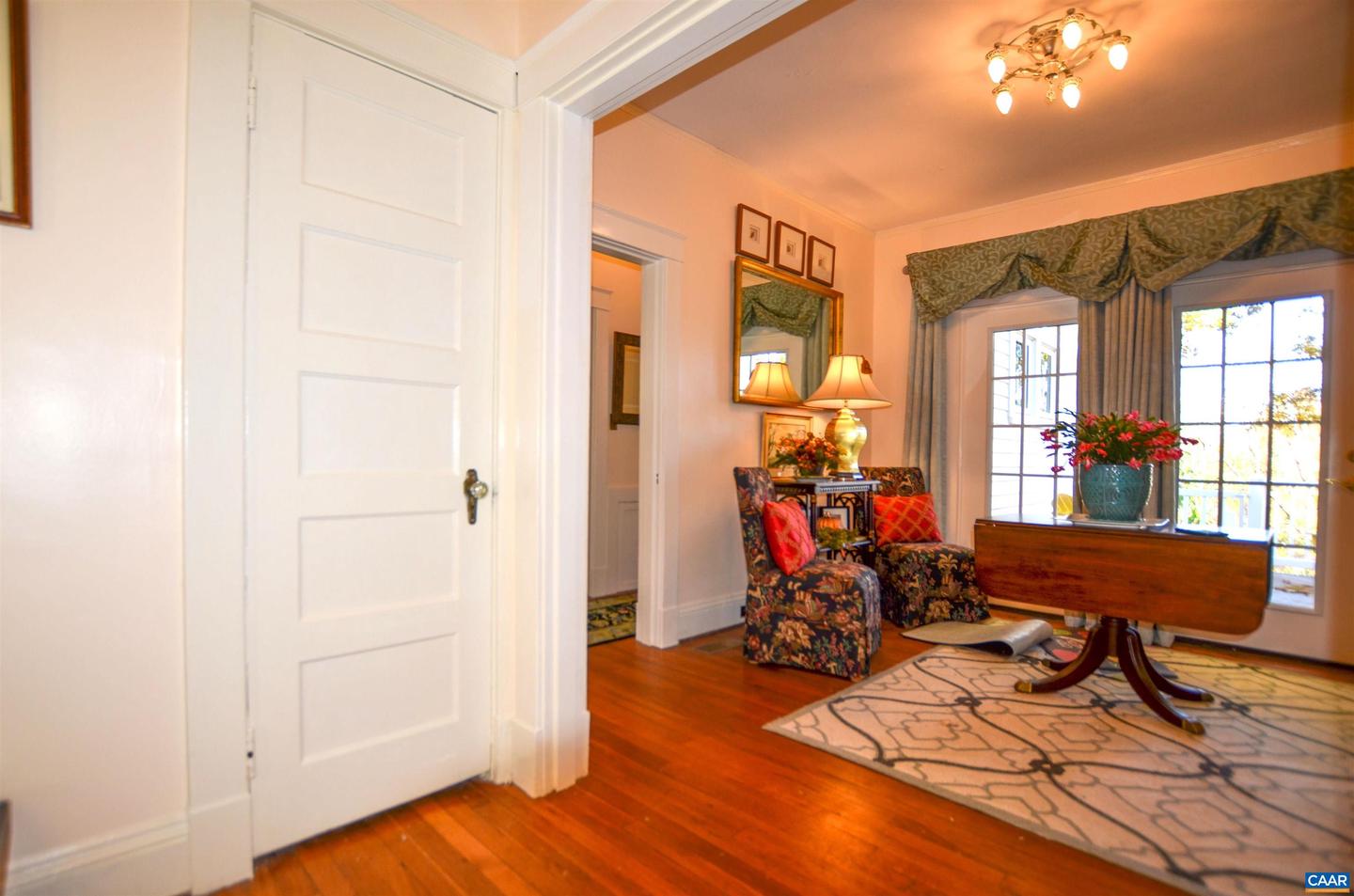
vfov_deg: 77.0
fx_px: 563
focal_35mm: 15
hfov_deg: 100.5
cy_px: 448
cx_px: 677
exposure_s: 1/60
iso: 100
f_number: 3.5
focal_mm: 10
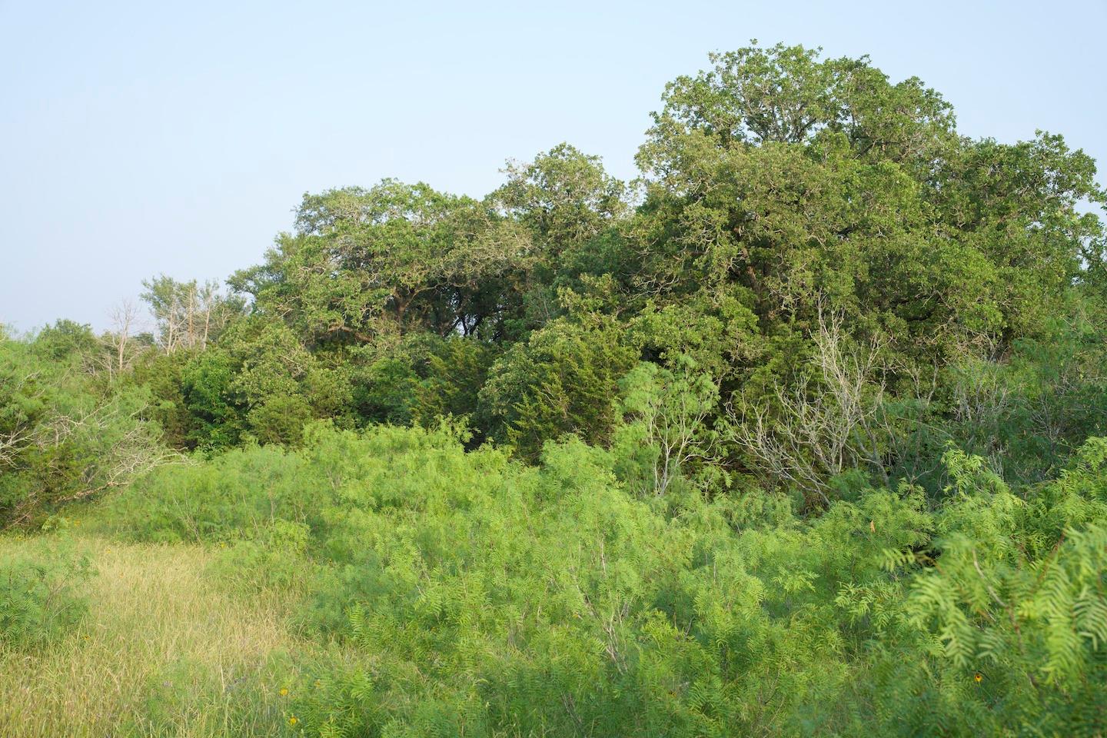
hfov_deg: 46.4
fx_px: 1291
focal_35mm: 42
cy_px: 369
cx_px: 554
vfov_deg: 31.9
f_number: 6.3
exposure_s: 1/100
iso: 100
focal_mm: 42
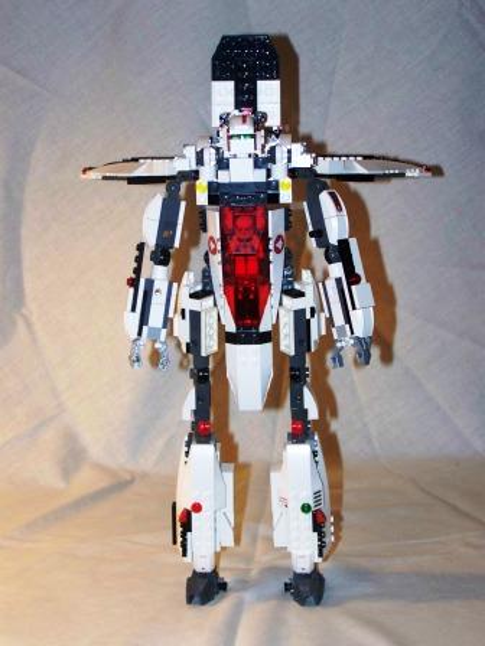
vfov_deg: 26.0
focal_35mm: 75
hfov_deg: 19.6
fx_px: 1401
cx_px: 242
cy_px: 323
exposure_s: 1/40
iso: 200
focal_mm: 12.5
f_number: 3.2
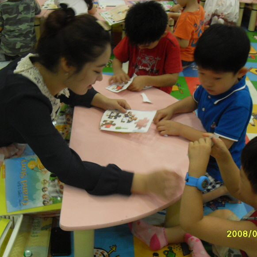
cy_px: 127
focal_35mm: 45
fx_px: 378
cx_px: 120
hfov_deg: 37.5
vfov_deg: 37.6
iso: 200
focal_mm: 6.3
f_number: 2.8
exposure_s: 1/30
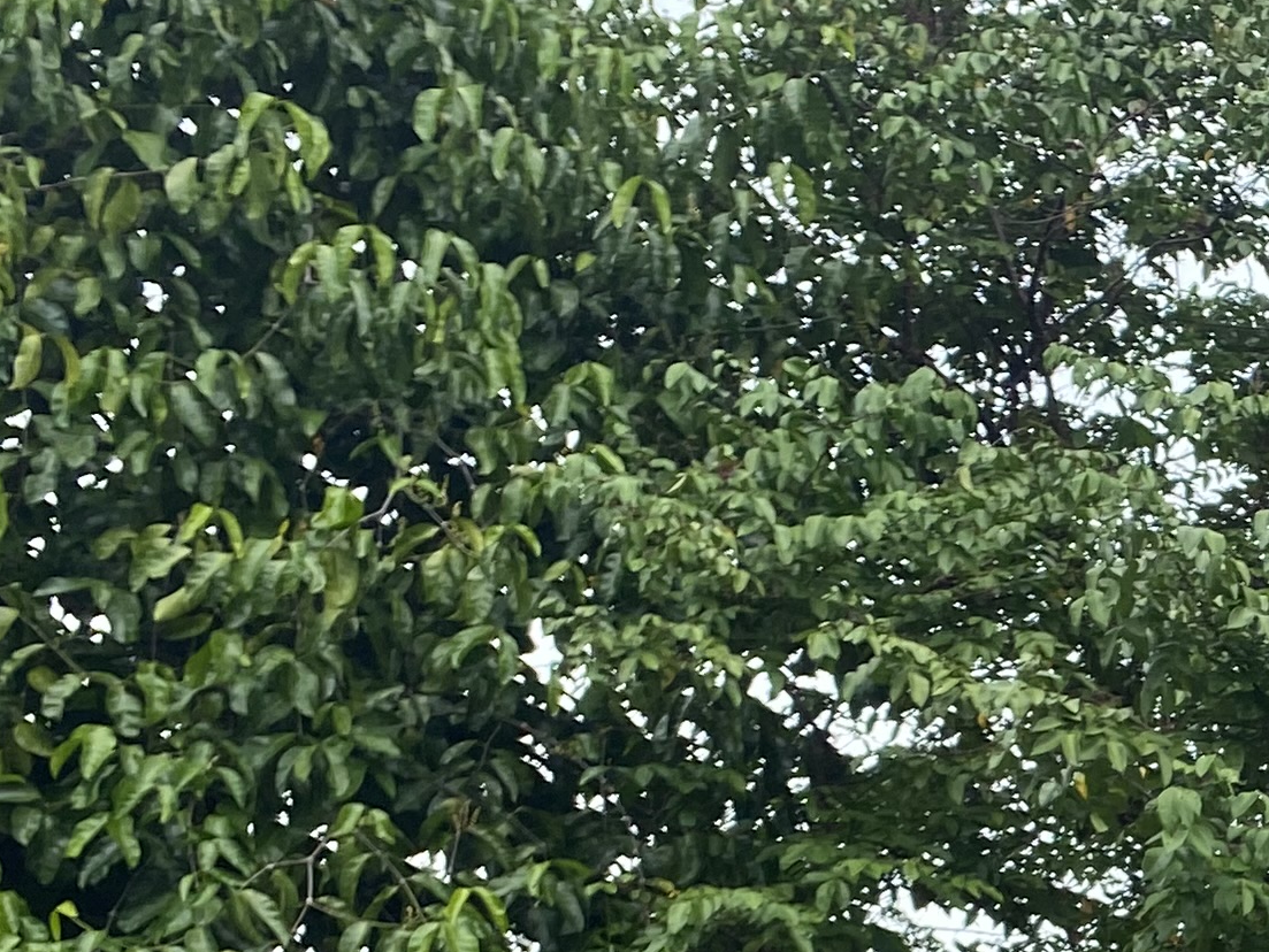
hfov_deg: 17.4
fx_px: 3484
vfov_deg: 14.9
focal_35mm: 95
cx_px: 2171
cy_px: 1234
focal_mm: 4.25
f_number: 1.8
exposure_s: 1/833
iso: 32
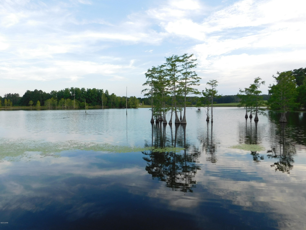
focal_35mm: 25
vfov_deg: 54.9
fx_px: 221
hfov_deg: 69.4
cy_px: 115
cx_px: 153
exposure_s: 1/400
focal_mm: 4.5
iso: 125
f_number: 3.1
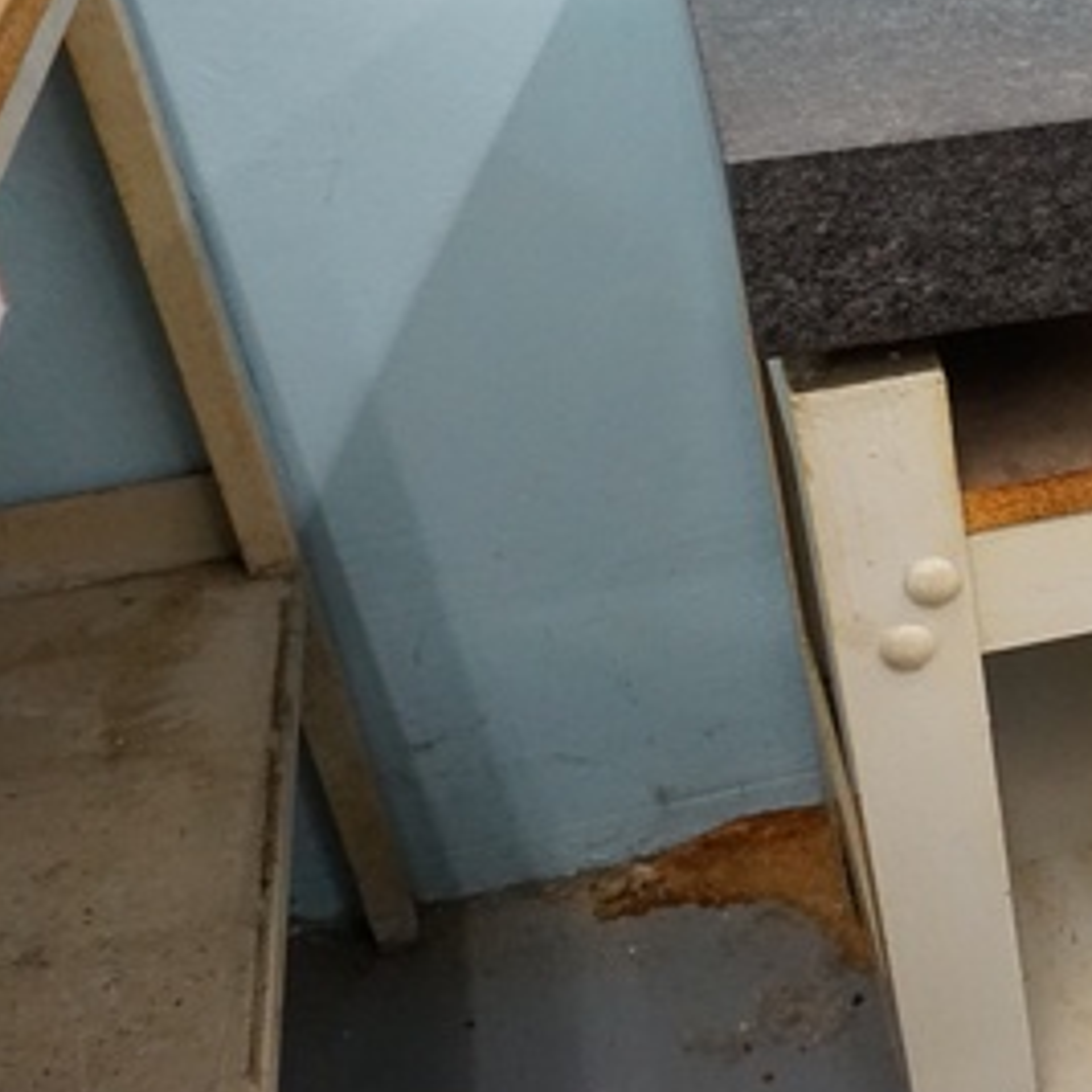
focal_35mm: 55
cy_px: 524
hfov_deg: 27.0
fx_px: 1963
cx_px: 1358
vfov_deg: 31.1
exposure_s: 1/160
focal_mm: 16
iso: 3200
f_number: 3.5
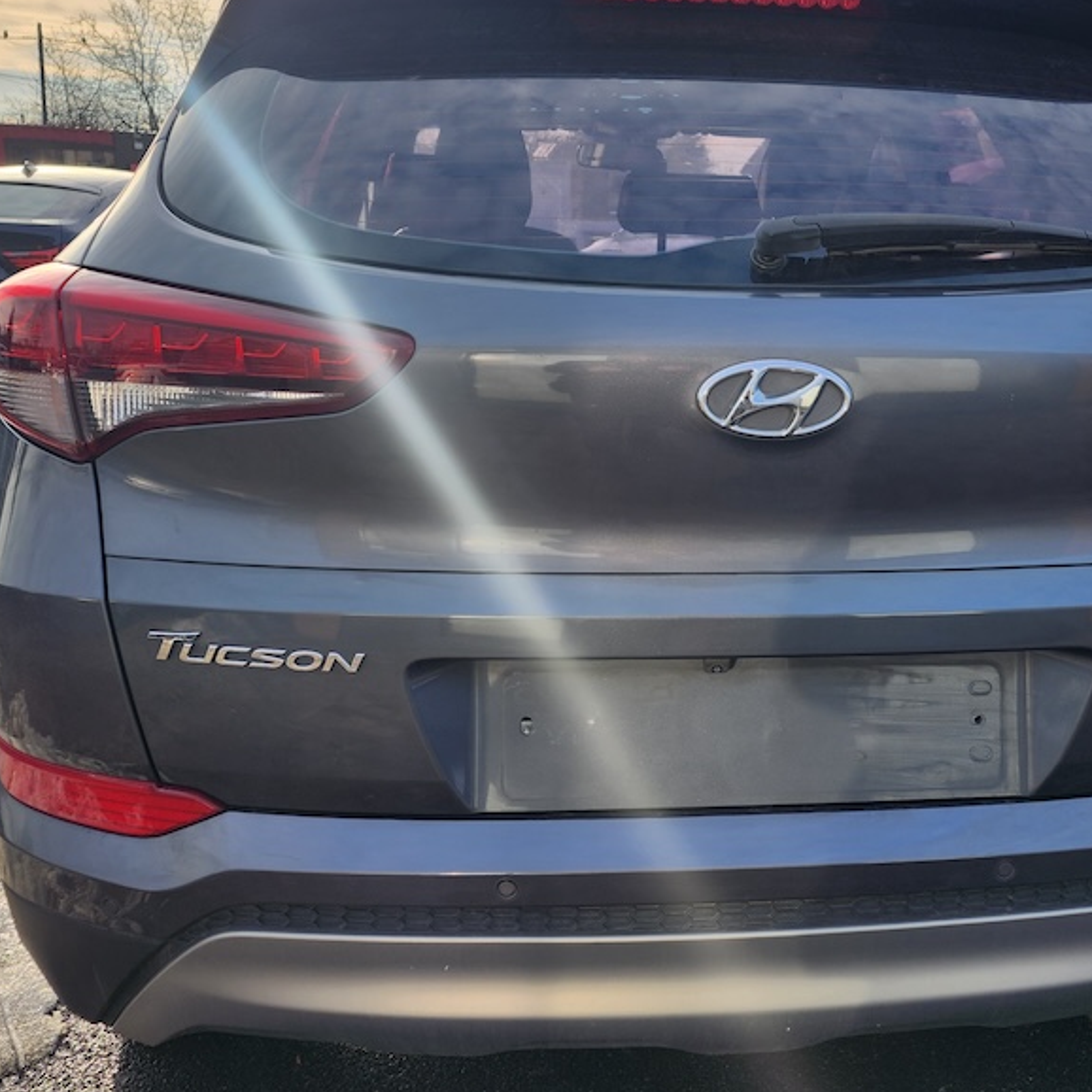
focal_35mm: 36
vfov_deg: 46.0
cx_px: 712
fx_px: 1285
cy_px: 538
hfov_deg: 45.5
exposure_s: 1/397
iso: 12
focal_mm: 6.4
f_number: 1.8
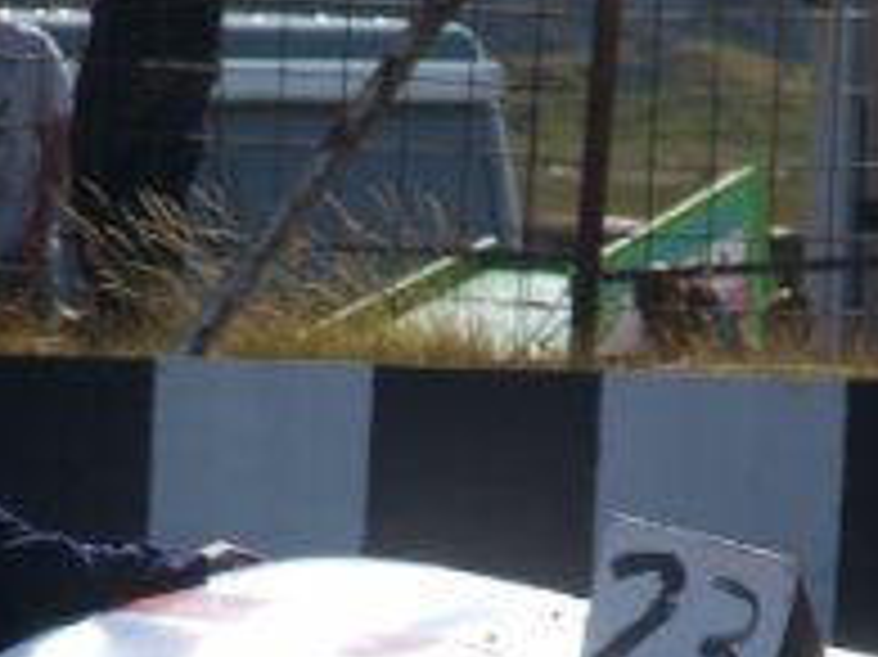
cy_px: 806
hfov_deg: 3.6
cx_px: 347
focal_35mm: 549
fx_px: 13916
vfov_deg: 2.7
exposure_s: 1/1000
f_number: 6
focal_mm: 116
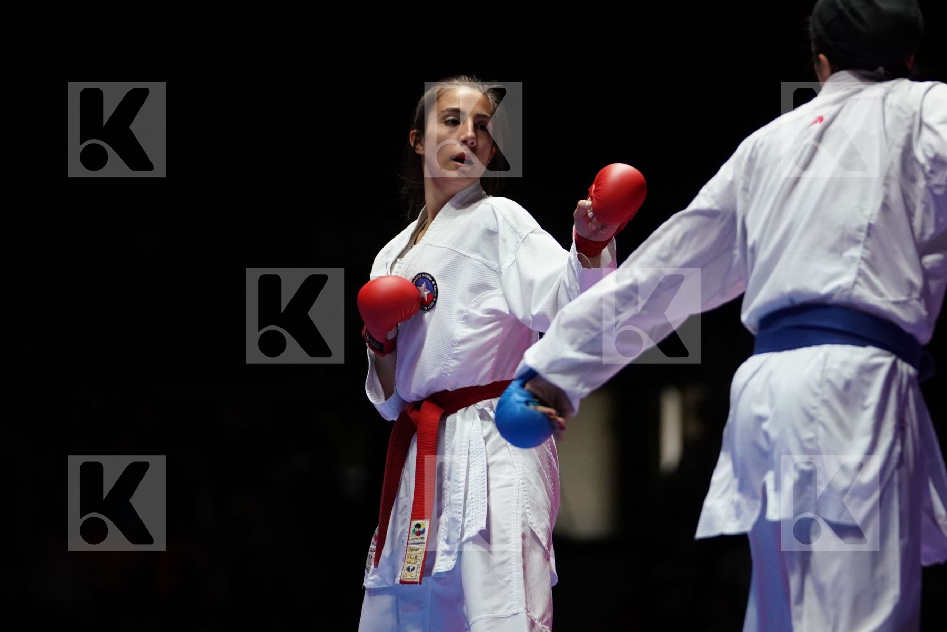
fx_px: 5603
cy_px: 316
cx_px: 474
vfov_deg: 6.4
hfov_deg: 9.7
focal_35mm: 213
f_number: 2.8
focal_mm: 142
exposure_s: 1/1000
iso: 3200
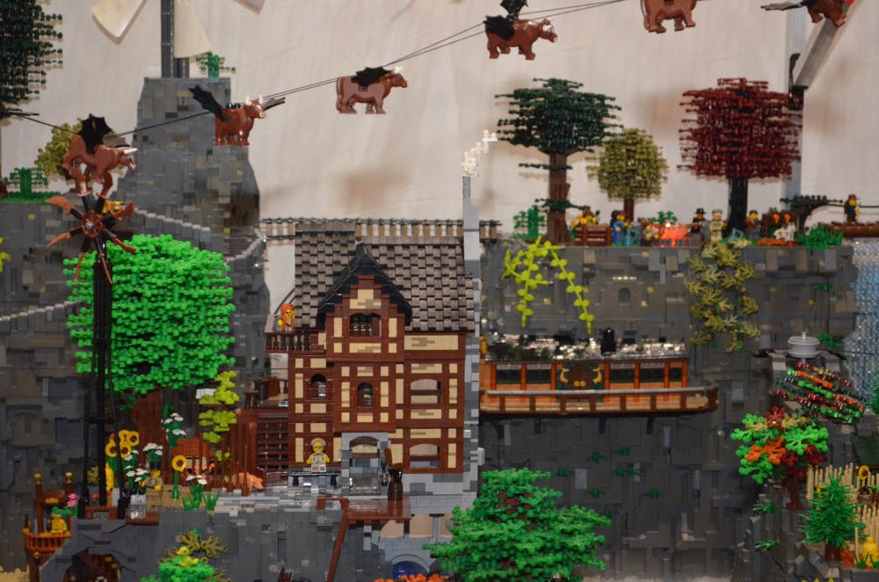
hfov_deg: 24.7
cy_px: 291
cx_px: 440
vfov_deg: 16.5
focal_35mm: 82
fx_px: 2010
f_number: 5.6
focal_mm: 55
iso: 3200
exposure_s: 1/60
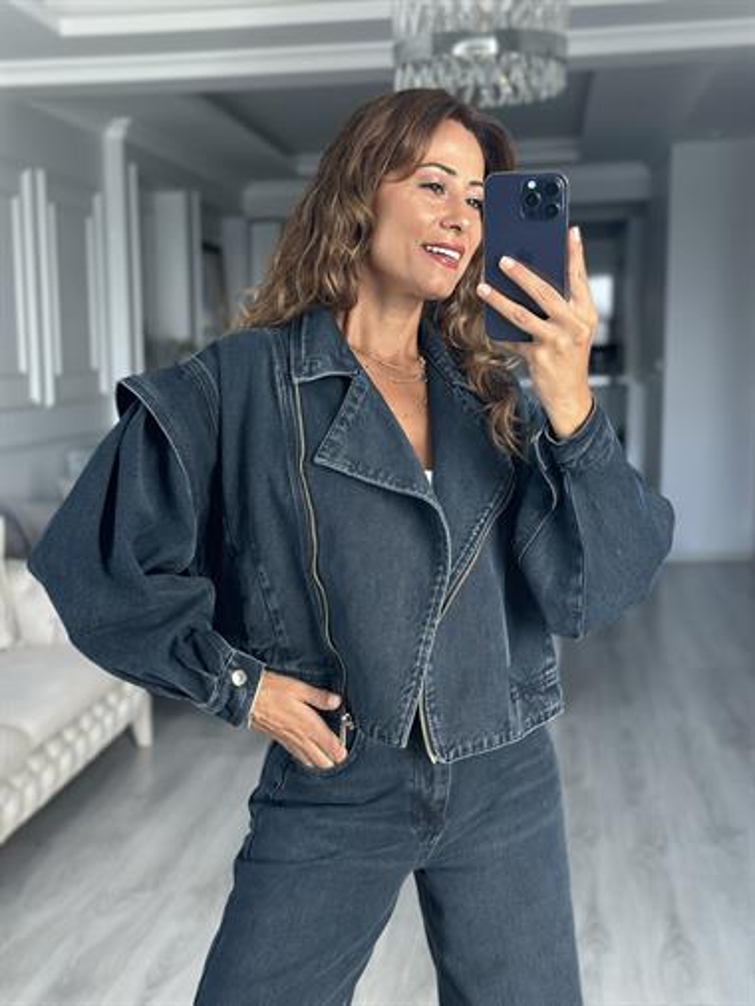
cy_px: 503
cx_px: 378
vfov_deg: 39.6
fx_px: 1395
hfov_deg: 30.3
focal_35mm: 48
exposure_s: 1/166
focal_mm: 6.86
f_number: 1.78
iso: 125
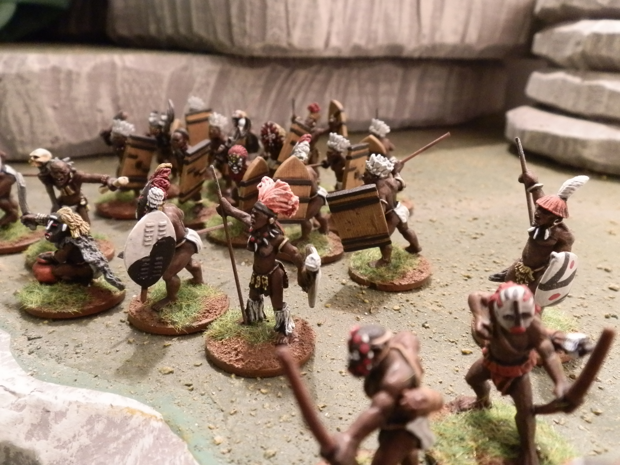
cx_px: 310
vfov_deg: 49.7
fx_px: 502
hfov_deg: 63.4
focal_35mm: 28
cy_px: 232
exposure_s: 1/40
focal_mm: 5
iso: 400
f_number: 3.1
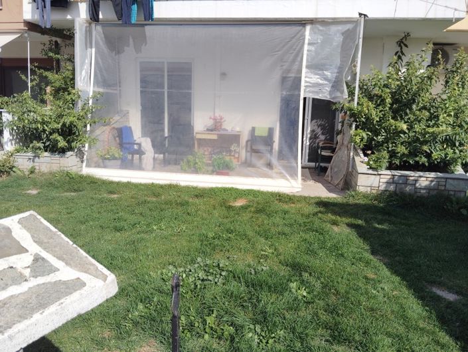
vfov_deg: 49.8
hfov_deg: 63.4
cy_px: 176
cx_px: 234
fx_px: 379
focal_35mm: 28
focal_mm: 4.22
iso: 50
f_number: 1.8
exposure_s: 1/926
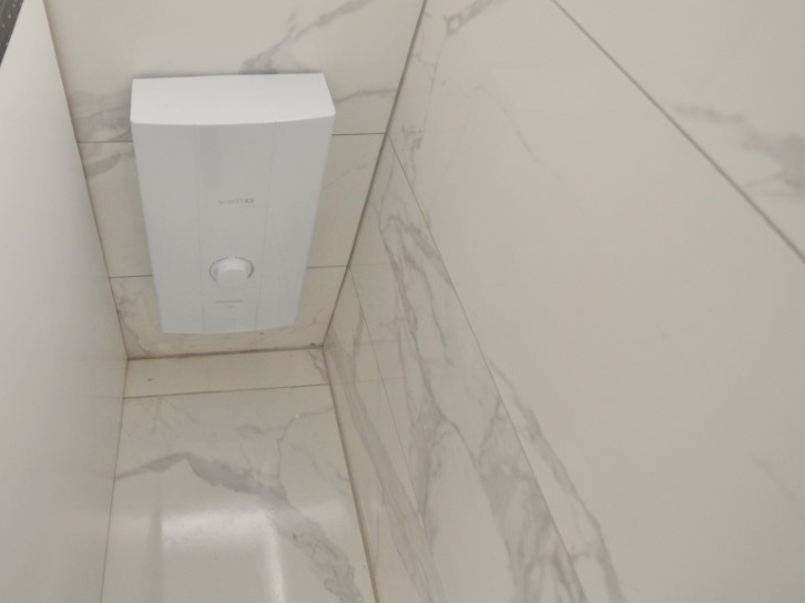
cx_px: 243
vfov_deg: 57.3
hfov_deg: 70.9
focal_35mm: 23
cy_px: 191
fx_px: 535
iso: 800
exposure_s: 1/60
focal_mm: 10
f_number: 4
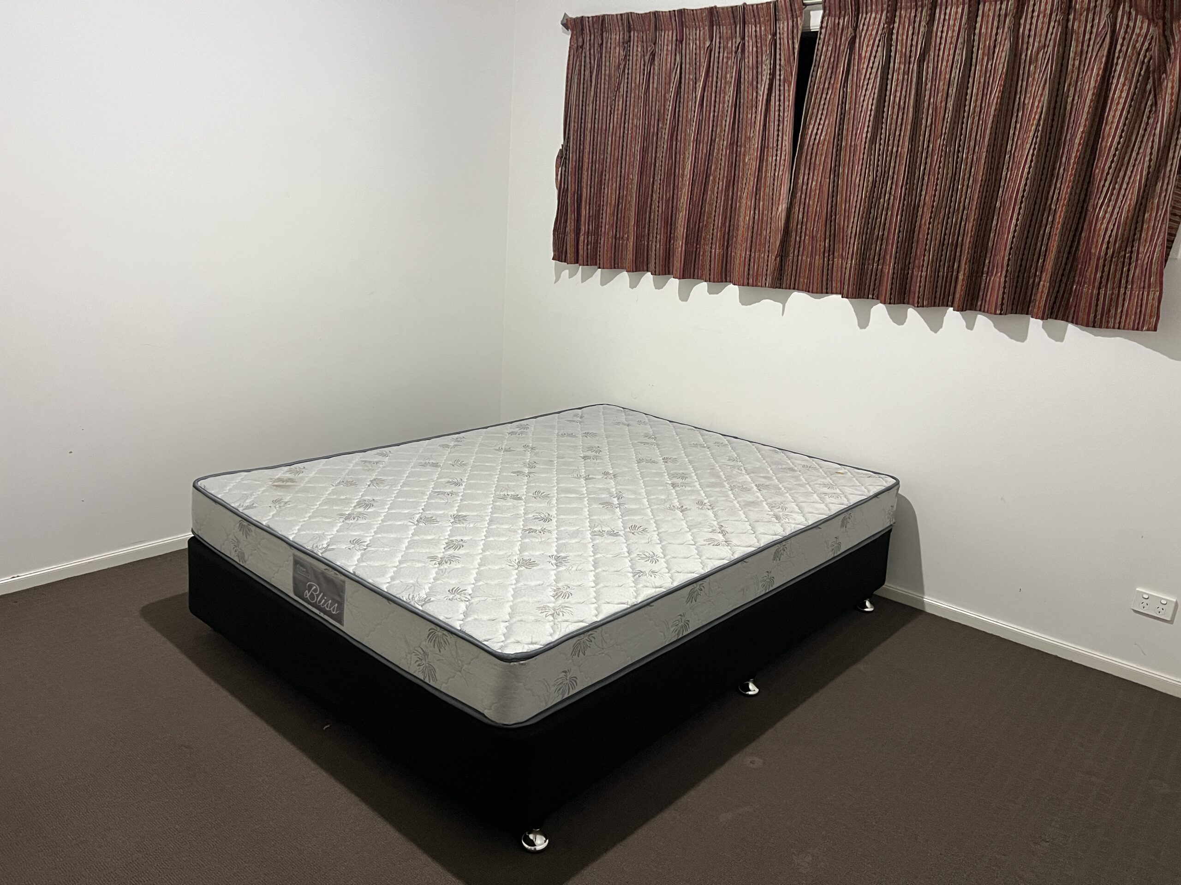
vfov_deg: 53.1
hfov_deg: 67.3
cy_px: 442
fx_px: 887
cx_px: 590
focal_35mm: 26
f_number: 1.5
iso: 400
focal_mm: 5.7
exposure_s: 1/50
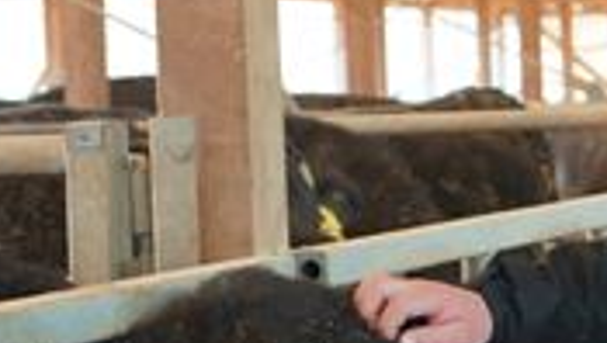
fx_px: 2425
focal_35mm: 150
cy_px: 229
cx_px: 610
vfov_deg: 8.1
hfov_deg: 14.1
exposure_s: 1/60
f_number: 5
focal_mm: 35
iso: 400
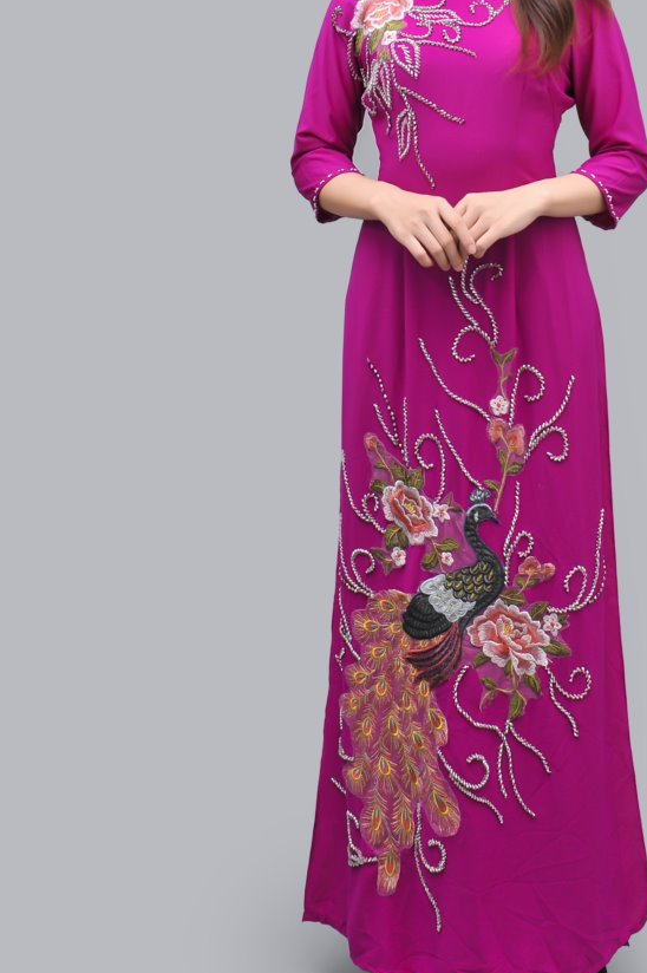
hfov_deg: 21.8
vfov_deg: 32.2
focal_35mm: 62
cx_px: 439
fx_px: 1674
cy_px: 347
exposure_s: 1/200
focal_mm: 40
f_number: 6.3
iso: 250
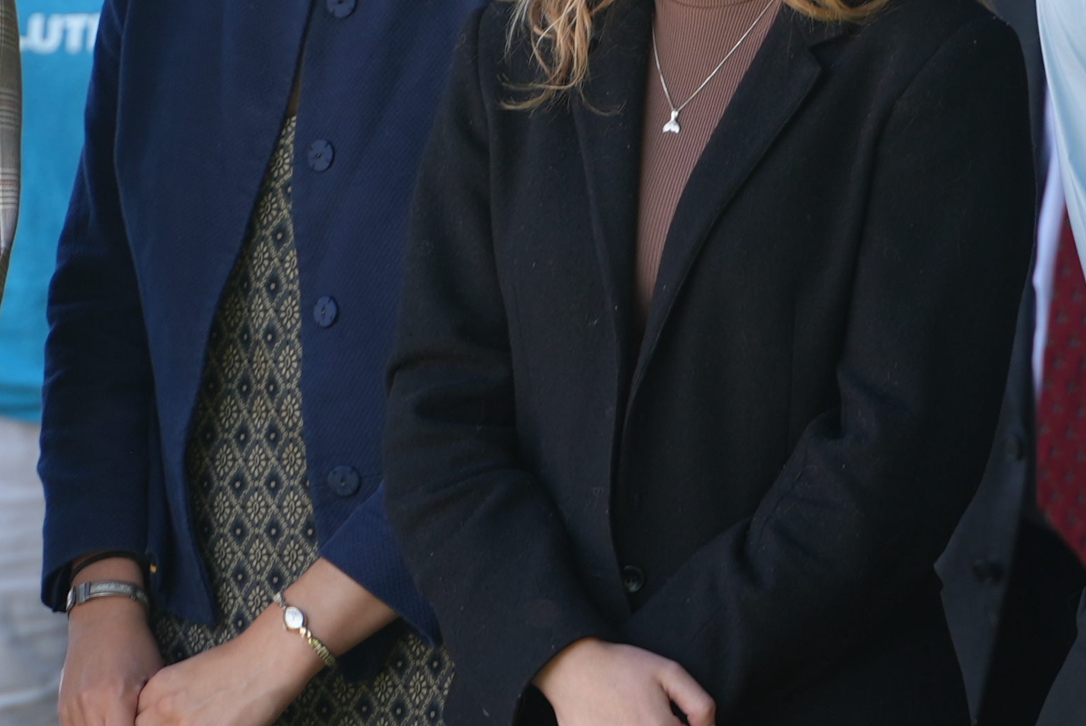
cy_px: 4
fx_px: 11077
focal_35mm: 367
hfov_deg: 5.6
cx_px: 576
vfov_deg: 3.7
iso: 200
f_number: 4
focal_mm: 135
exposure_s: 1/160
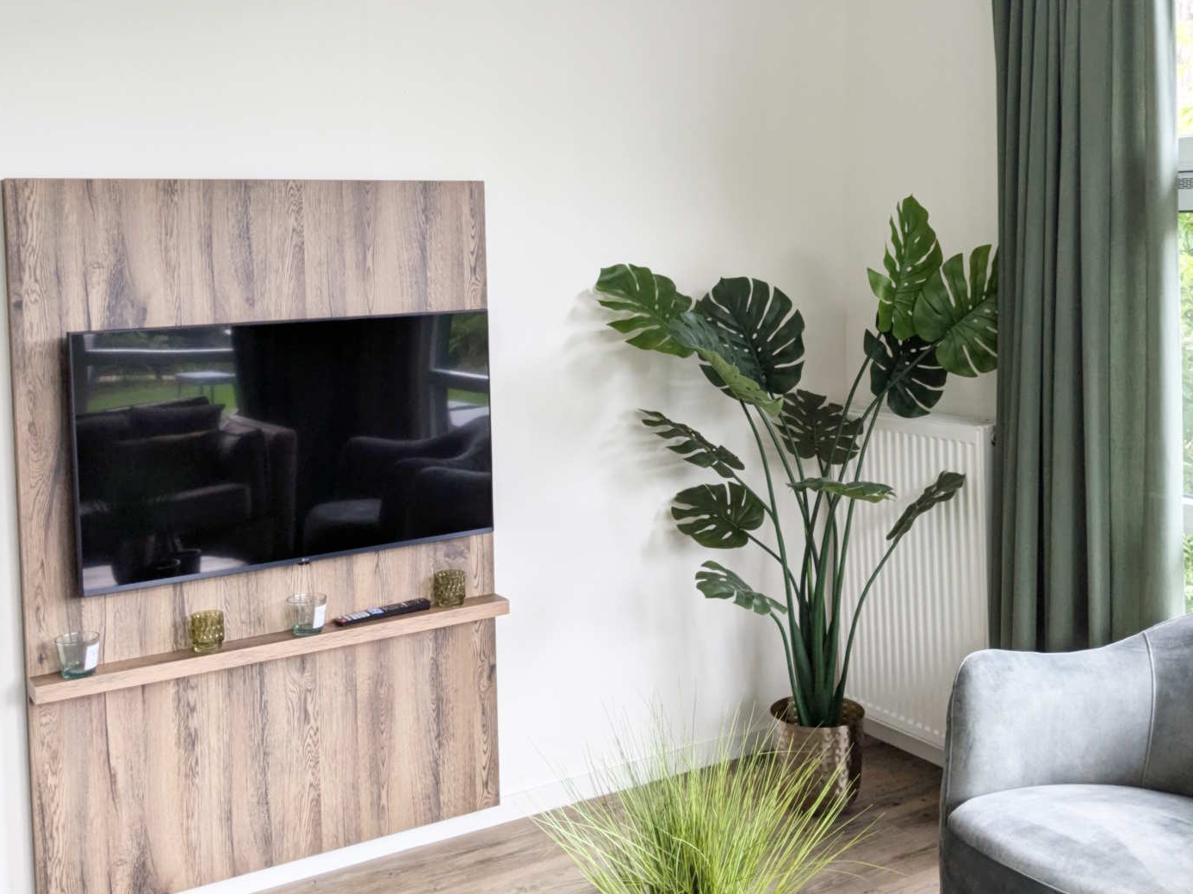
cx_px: 615
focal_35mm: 39
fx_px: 1344
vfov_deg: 36.5
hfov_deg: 47.9
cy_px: 307
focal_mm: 4.38
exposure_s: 1/99.9
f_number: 1.73
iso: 43
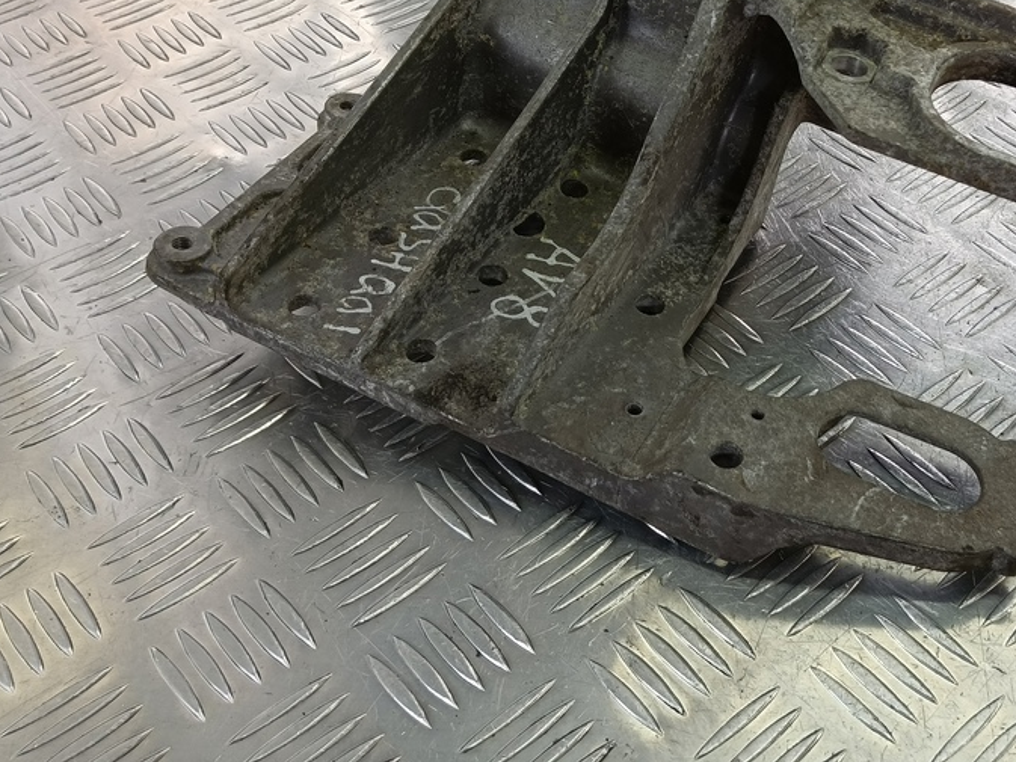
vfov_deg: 39.8
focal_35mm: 35
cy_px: 210
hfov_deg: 50.6
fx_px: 1027
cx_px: 753
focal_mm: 4.11
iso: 117
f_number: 1.6
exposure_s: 1/100
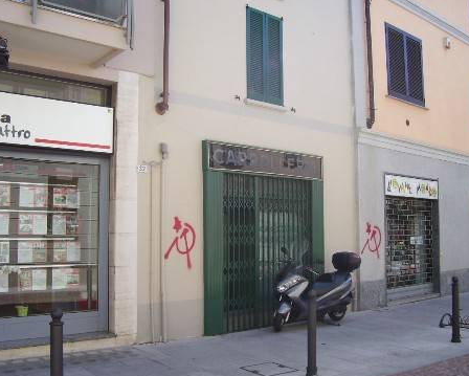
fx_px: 514
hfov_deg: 49.1
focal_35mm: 37
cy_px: 194
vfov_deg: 40.2
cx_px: 240
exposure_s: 1/500
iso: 80
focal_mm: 5.6
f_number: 2.7
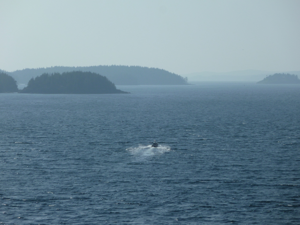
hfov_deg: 9.3
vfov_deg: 7.0
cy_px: 112
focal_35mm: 213
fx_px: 1846
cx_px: 150
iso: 80
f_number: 5.9
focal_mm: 36
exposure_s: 1/640
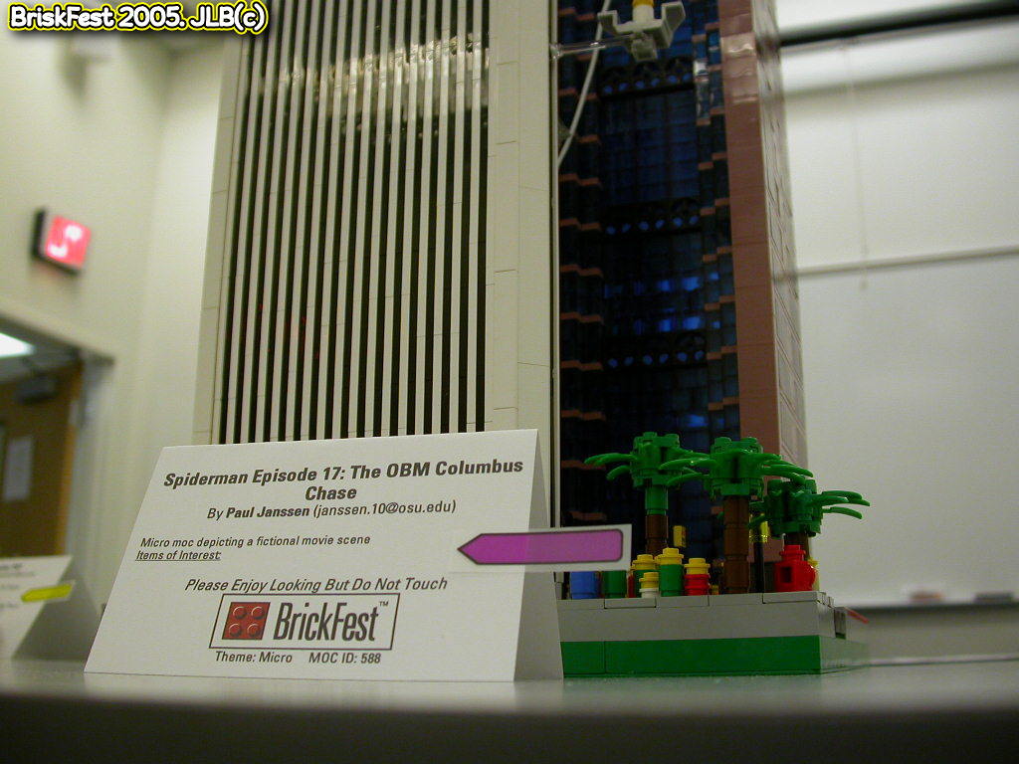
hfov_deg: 49.0
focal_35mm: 38
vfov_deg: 37.7
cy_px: 382
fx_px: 1119
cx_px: 510
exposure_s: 1/21.6
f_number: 2.6
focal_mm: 7.85
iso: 100
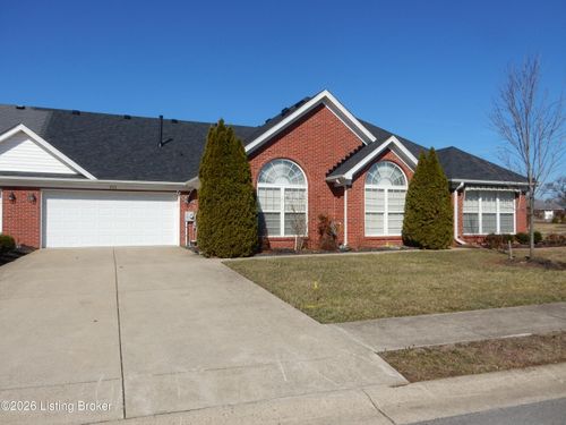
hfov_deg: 69.4
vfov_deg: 54.9
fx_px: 409
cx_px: 283
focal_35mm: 25
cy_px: 212
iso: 125
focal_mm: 4.5
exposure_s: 1/2000
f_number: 4
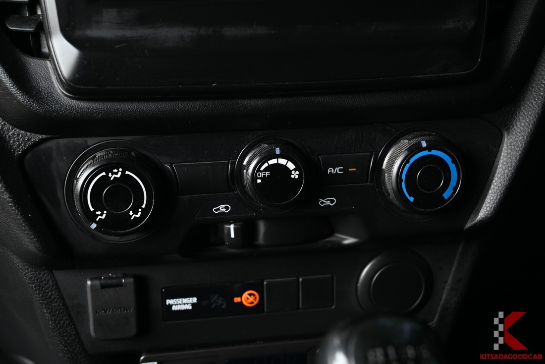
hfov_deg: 42.7
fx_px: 697
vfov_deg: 29.3
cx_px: 272
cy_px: 182
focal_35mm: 46
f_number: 6.7
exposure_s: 1/30
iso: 200
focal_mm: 46
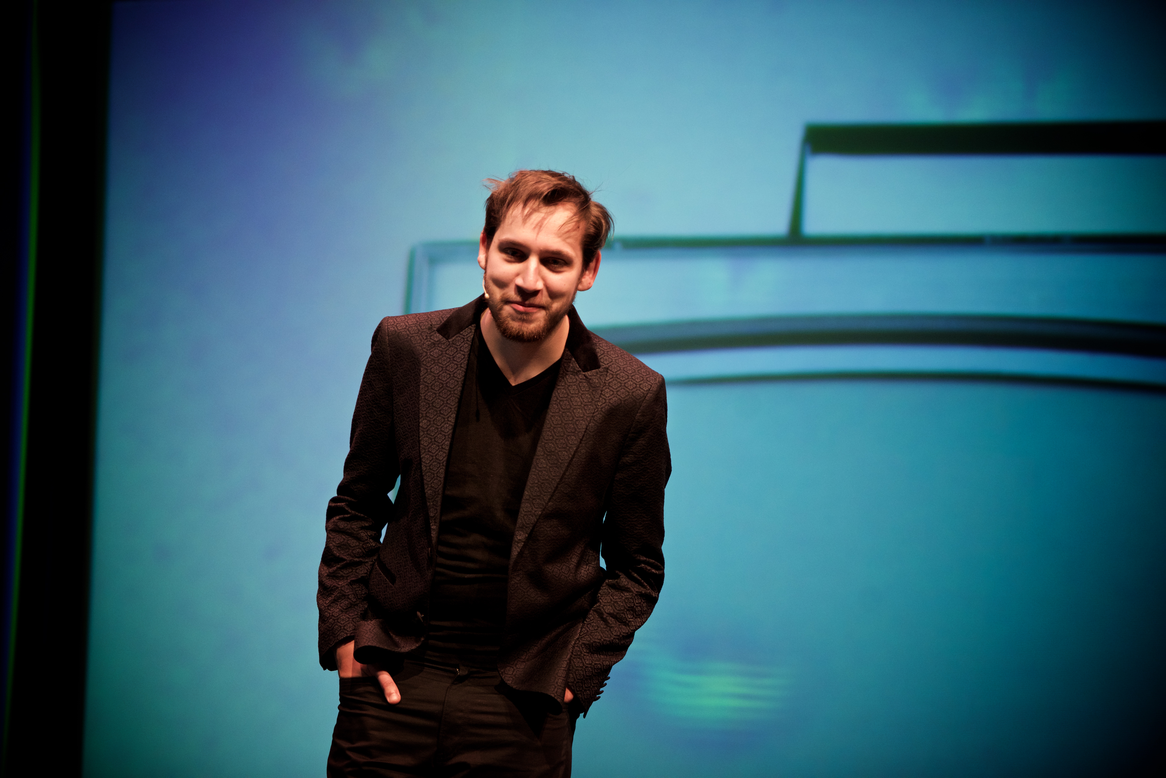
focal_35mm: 170
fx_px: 5508
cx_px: 583
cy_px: 389
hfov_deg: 12.1
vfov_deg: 8.1
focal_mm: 170
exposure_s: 1/160
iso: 1600
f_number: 2.8
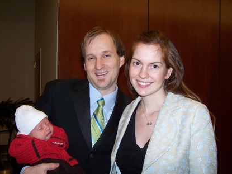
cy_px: 83
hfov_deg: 45.8
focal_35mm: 41
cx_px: 114
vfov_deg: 35.1
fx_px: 275
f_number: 2.8
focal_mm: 6.3
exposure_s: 1/60
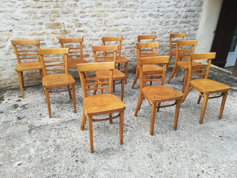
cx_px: 118
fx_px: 178
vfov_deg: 53.1
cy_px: 89
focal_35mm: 26
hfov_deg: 67.3
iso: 50
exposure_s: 1/142
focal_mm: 3.83
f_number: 2.2
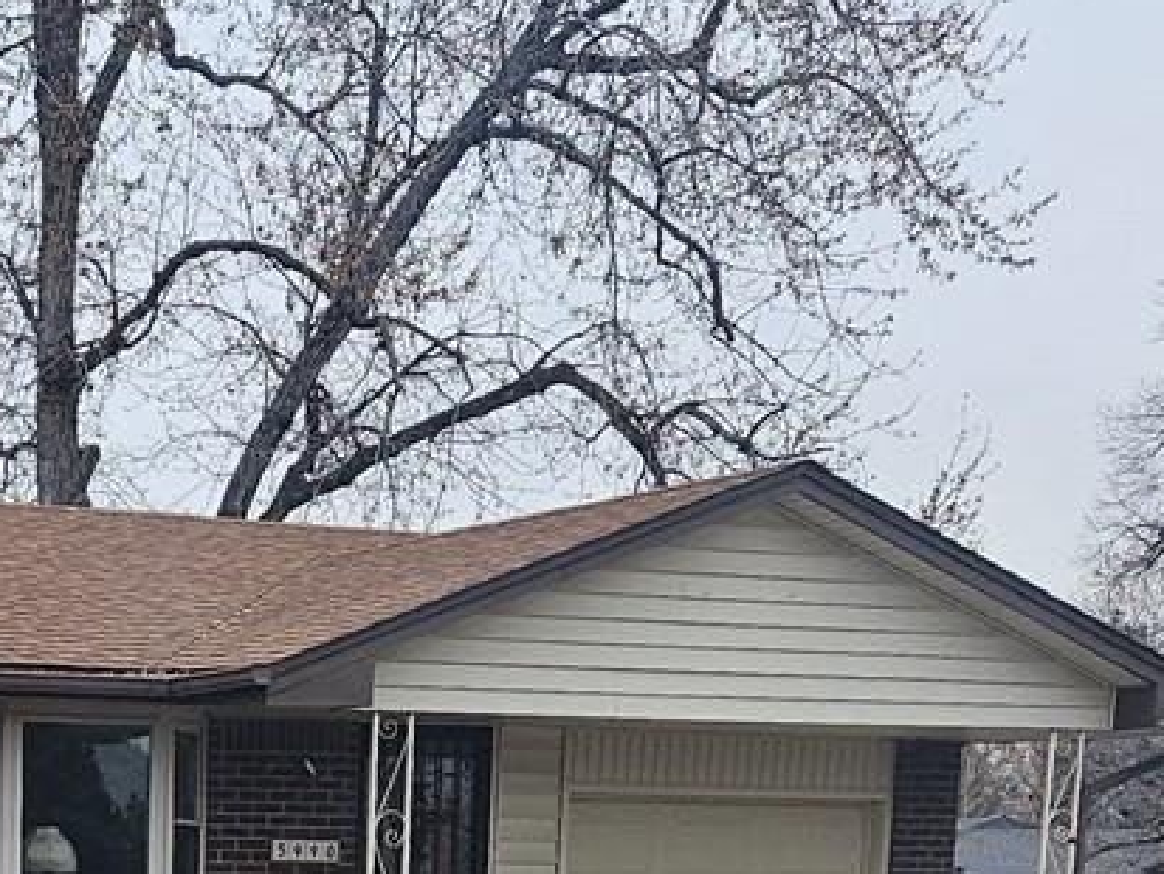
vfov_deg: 15.0
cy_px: 1449
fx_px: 2994
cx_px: -256
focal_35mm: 89
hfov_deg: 20.5
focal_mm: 5.4
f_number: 1.8
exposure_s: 1/188
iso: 25
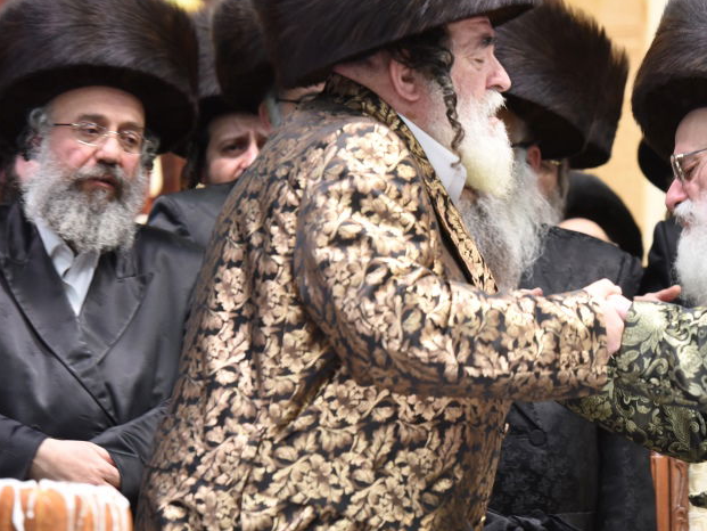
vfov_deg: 6.9
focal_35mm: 214
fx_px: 4372
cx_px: 543
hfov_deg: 9.2
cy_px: 228
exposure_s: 1/125
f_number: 5
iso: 2000
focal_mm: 135
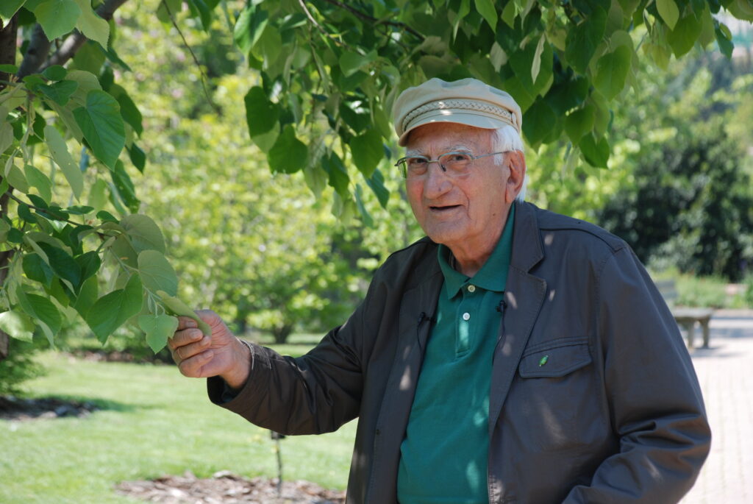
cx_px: 376
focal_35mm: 135
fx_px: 2827
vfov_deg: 10.2
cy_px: 252
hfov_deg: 15.2
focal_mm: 90
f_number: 5.6
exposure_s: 1/100
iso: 100
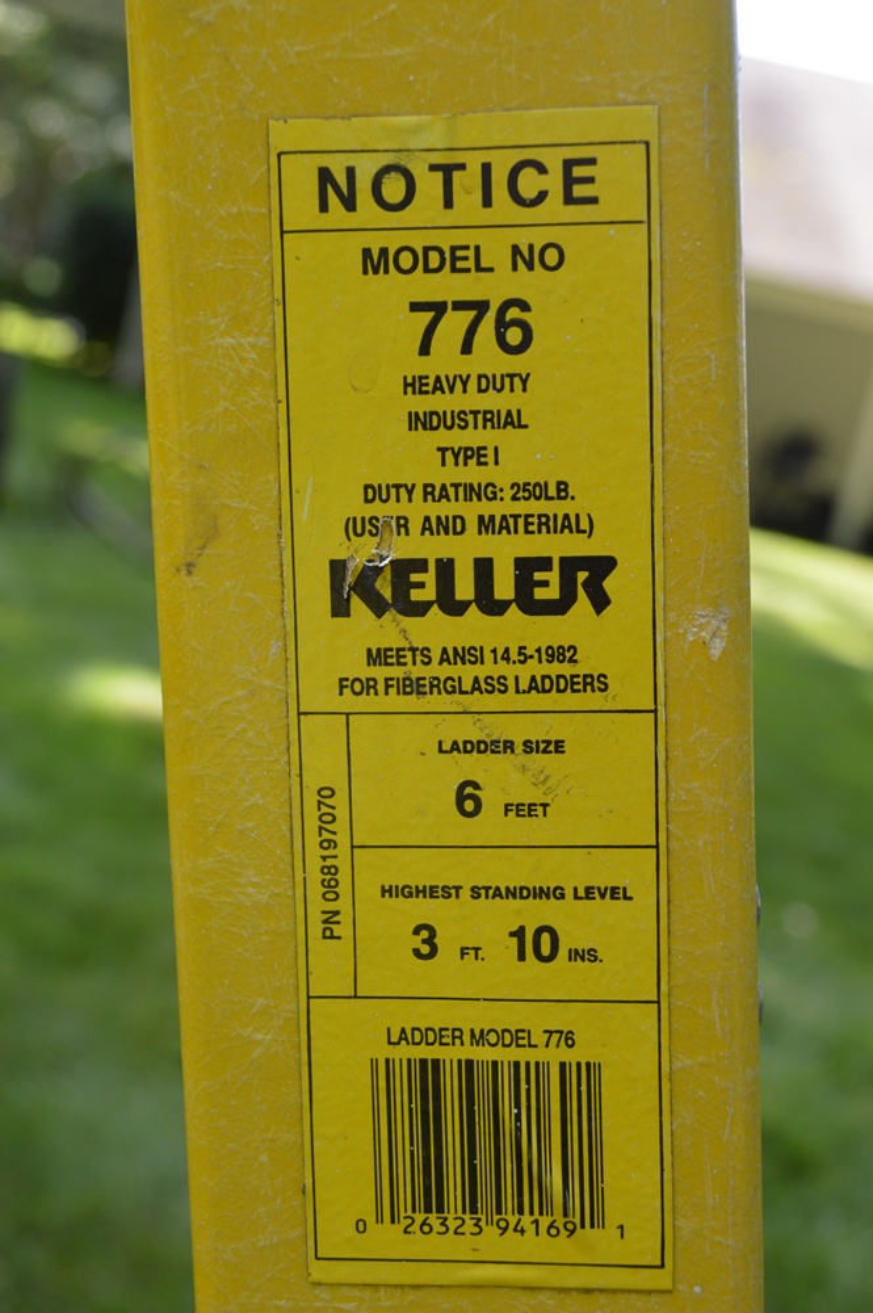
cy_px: 656
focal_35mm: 45
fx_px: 1640
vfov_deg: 43.6
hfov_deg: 29.8
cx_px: 436
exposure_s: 1/125
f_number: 5.6
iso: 280
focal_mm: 30
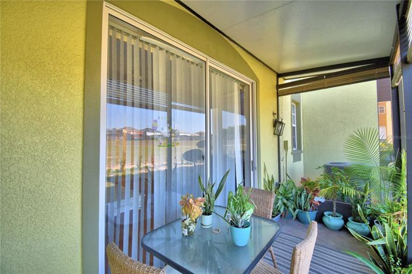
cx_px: 206
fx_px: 172
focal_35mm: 15
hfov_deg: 100.4
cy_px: 137
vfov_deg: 77.2
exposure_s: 1/125
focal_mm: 10
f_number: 4.5
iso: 280
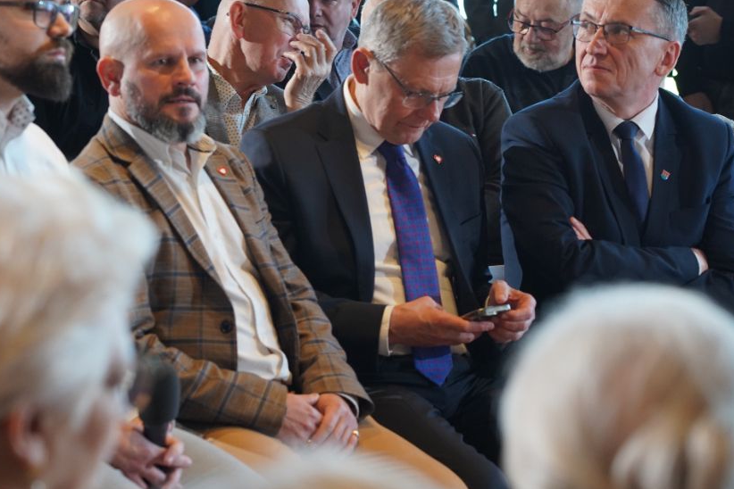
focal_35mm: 166
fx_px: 3384
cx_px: 354
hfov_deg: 12.4
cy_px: 171
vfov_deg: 8.3
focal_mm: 105
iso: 1250
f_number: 5.6
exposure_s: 1/100
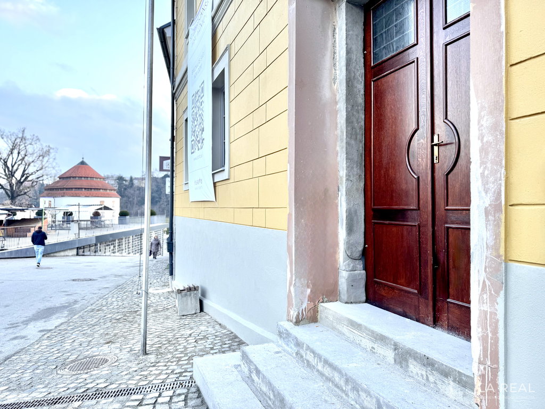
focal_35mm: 24
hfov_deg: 71.6
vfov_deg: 56.8
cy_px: 204
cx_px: 272
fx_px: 378
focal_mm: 6.76
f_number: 1.78
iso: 64
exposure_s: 1/121
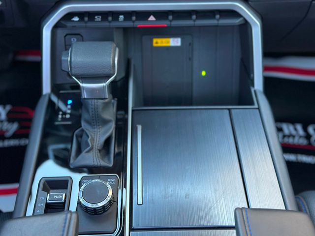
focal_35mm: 48
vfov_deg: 30.3
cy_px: 118
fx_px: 437
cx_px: 158
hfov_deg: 39.7
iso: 125
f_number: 1.78
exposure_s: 1/69
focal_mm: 6.86
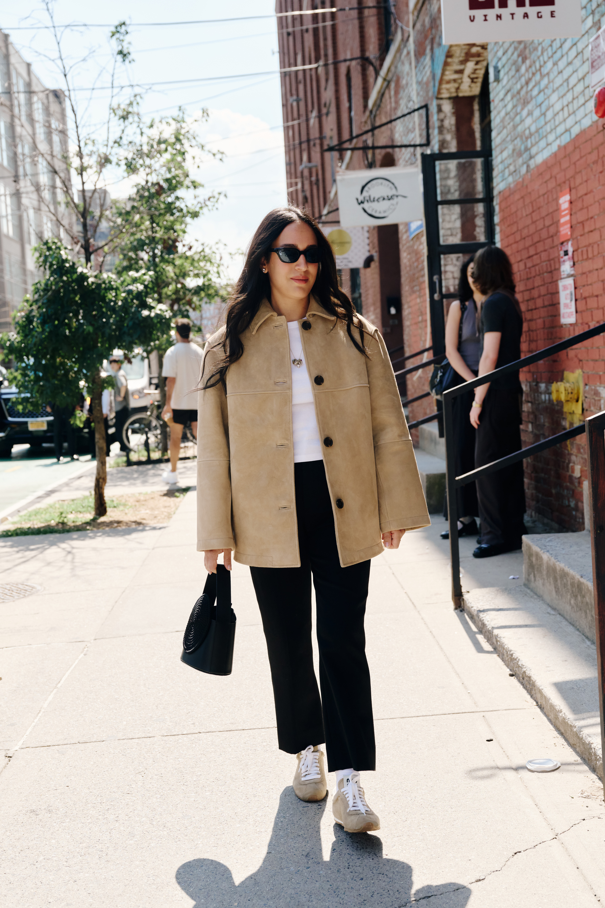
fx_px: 1109
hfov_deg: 30.5
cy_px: 454
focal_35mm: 44
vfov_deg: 44.5
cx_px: 302
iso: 500
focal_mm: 44
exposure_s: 1/2500
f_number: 5
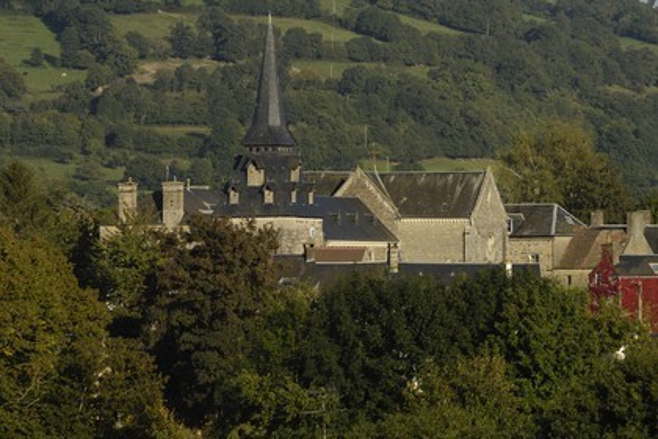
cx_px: 329
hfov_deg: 7.6
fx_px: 4935
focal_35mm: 270
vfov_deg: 5.1
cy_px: 220
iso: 100
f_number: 6
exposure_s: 1/320
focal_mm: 180
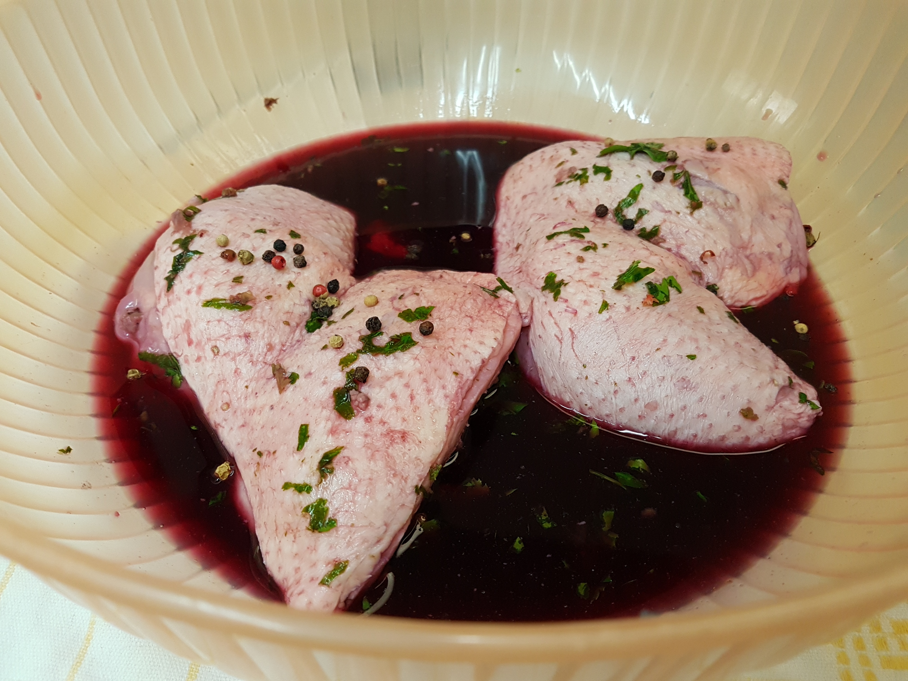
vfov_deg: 53.1
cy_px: 340
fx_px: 682
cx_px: 454
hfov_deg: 67.3
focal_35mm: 26
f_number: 1.7
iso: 160
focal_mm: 4.2
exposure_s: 1/50
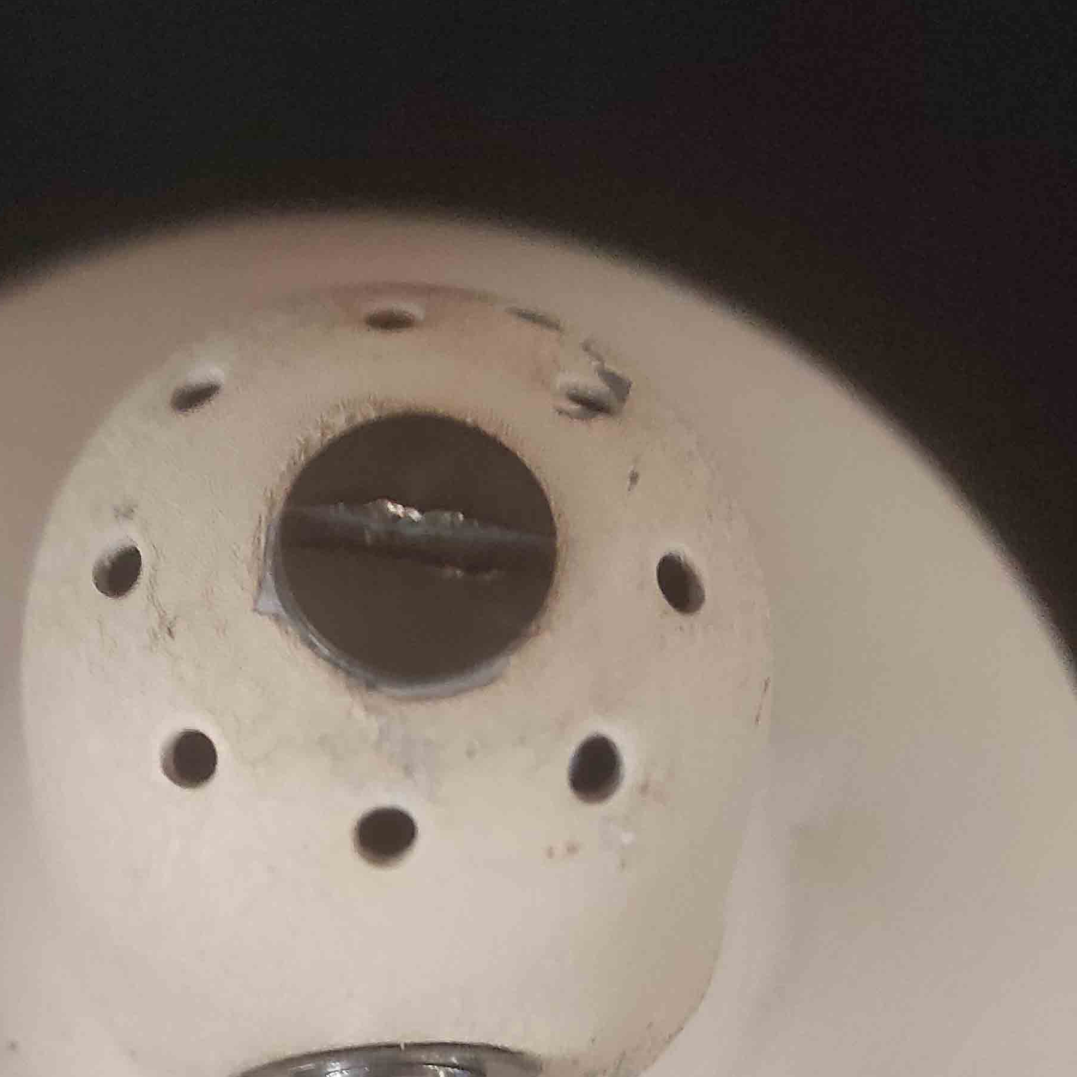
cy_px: 916
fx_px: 2006
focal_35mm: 57
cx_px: 421
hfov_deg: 30.0
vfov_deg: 29.1
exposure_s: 1/20
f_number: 1.89
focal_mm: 5.43
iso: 2515
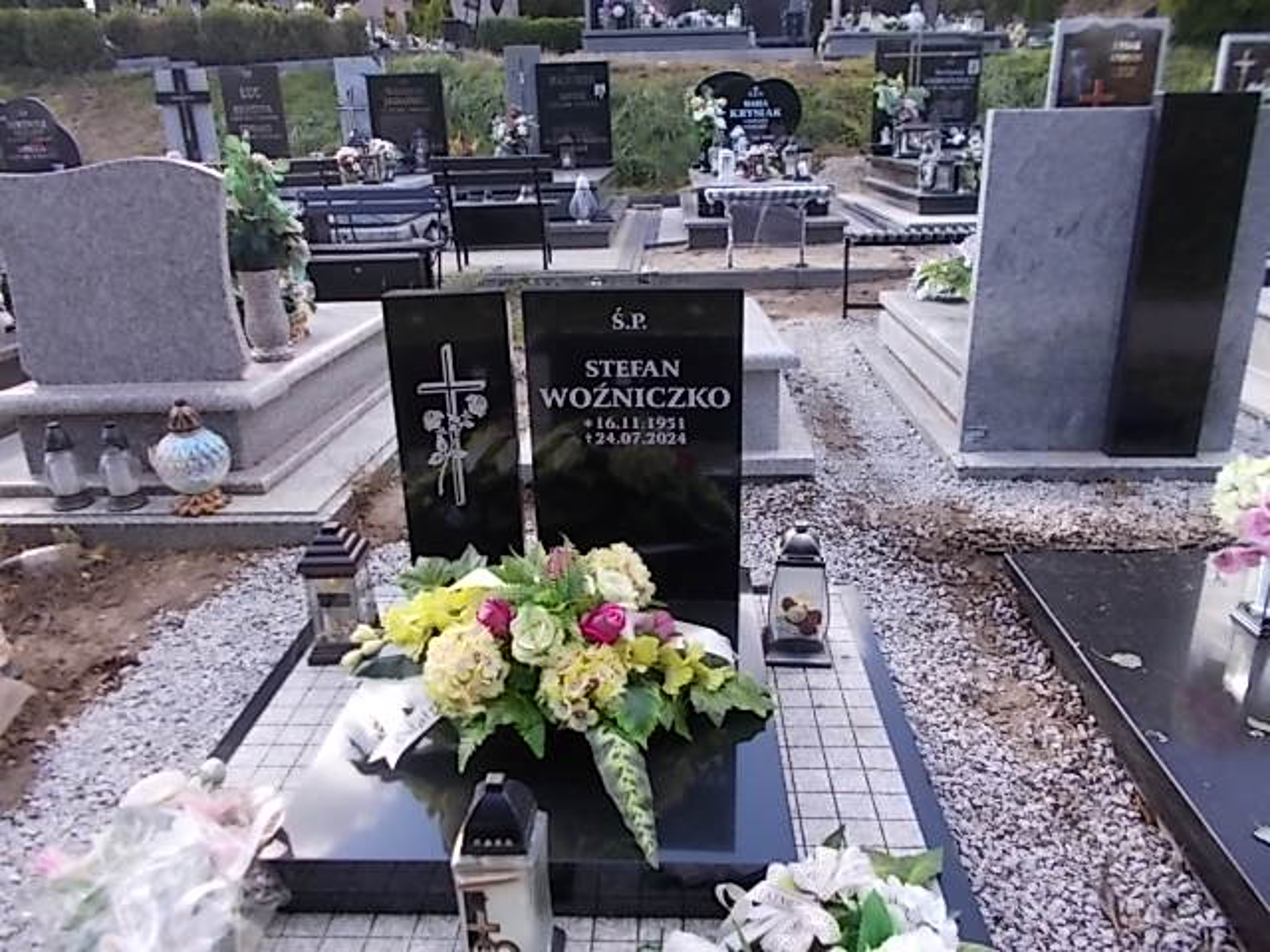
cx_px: 635
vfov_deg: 53.1
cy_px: 476
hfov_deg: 67.3
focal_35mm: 26
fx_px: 954
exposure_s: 1/200
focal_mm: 4.6
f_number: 3.2
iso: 80
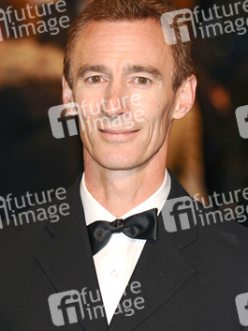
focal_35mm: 270
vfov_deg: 7.3
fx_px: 2573
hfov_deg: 5.5
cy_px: 163
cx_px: 124
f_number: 4.5
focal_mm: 165
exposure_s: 1/200
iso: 320
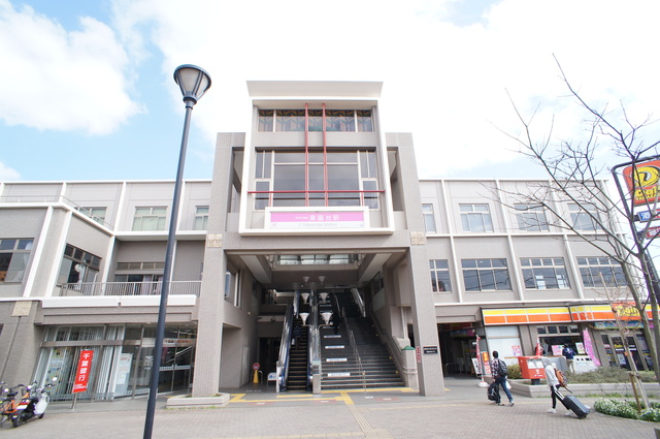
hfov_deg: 73.8
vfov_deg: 53.0
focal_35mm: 24
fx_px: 439
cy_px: 220
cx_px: 330
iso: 200
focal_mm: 16
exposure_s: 1/200
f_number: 7.1
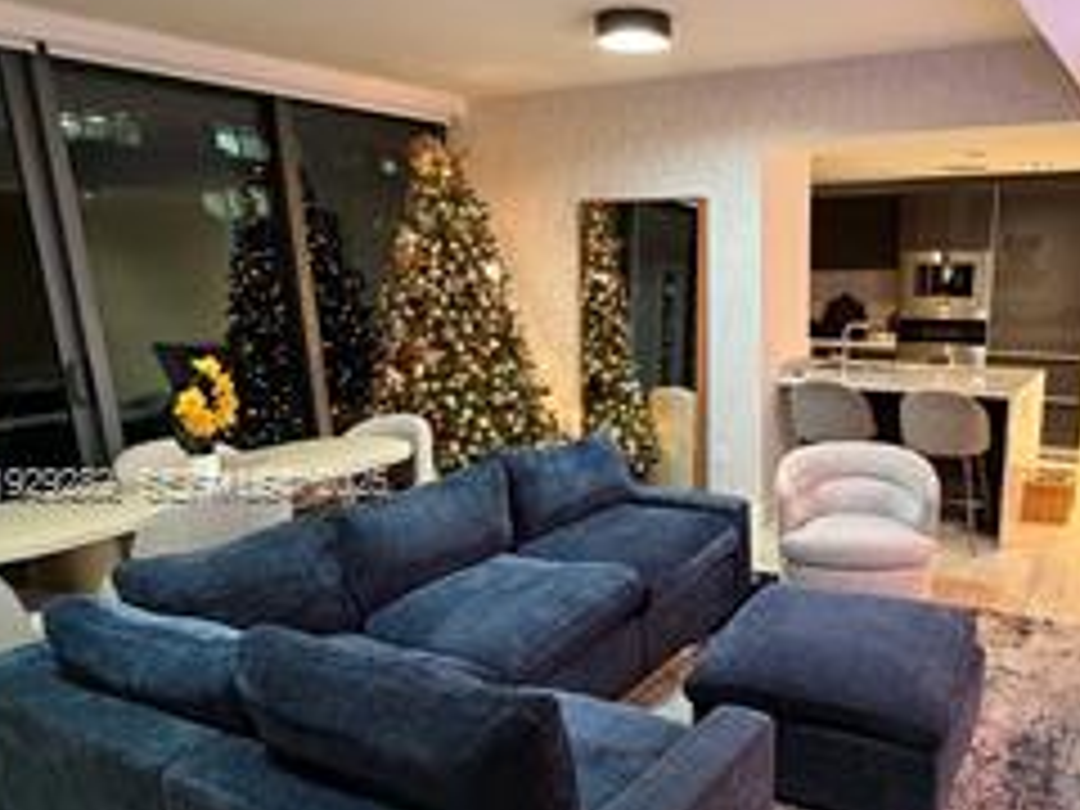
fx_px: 874
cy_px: 486
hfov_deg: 61.3
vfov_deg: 49.4
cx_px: 752
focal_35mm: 28
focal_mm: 2.22
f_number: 2.2
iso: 640
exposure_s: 1/60
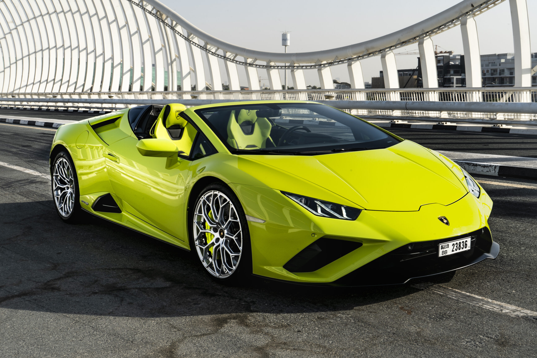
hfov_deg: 45.4
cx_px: 268
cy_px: 179
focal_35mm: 43
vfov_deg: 31.2
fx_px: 641
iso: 100
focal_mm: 43
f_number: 20
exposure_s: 1/60
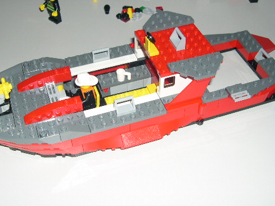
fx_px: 405
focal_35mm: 51
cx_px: 122
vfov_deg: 28.5
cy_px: 82
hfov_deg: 37.4
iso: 100
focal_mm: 8
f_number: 2.8
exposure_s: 1/60
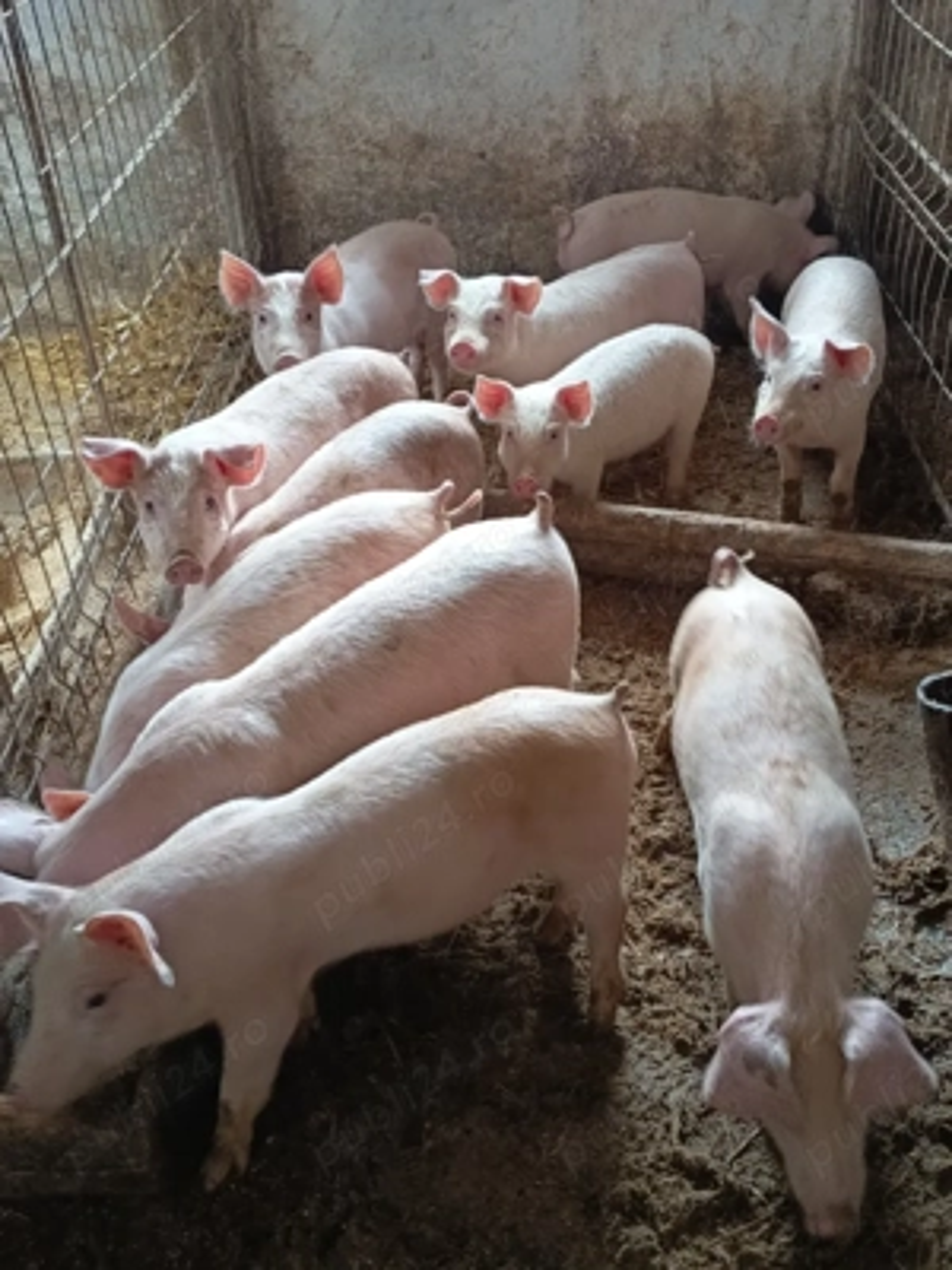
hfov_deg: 41.8
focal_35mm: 34
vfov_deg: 54.0
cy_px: 635
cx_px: 476
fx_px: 1247
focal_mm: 5.27
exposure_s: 1/20
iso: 1172
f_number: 1.7
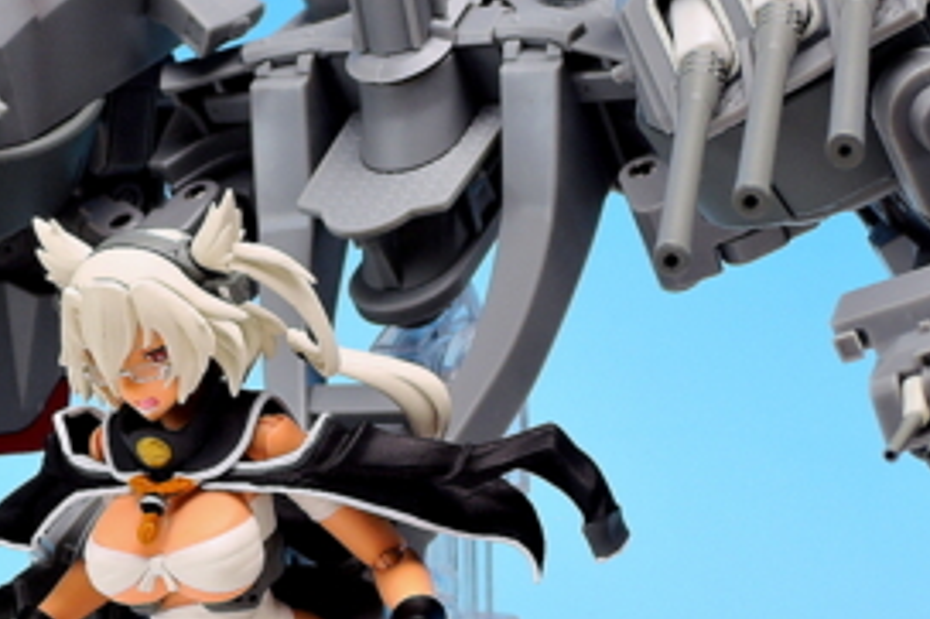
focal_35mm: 172
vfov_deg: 8.0
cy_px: 486
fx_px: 4440
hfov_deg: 11.9
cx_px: 274
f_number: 5.2
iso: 80
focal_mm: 16
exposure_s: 1/3
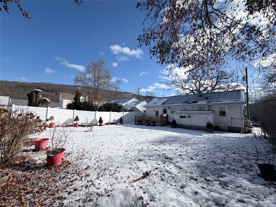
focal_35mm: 14
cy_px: 104
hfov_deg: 102.1
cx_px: 138
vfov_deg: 85.7
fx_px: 112
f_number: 2.2
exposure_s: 1/1312
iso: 20
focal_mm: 2.22
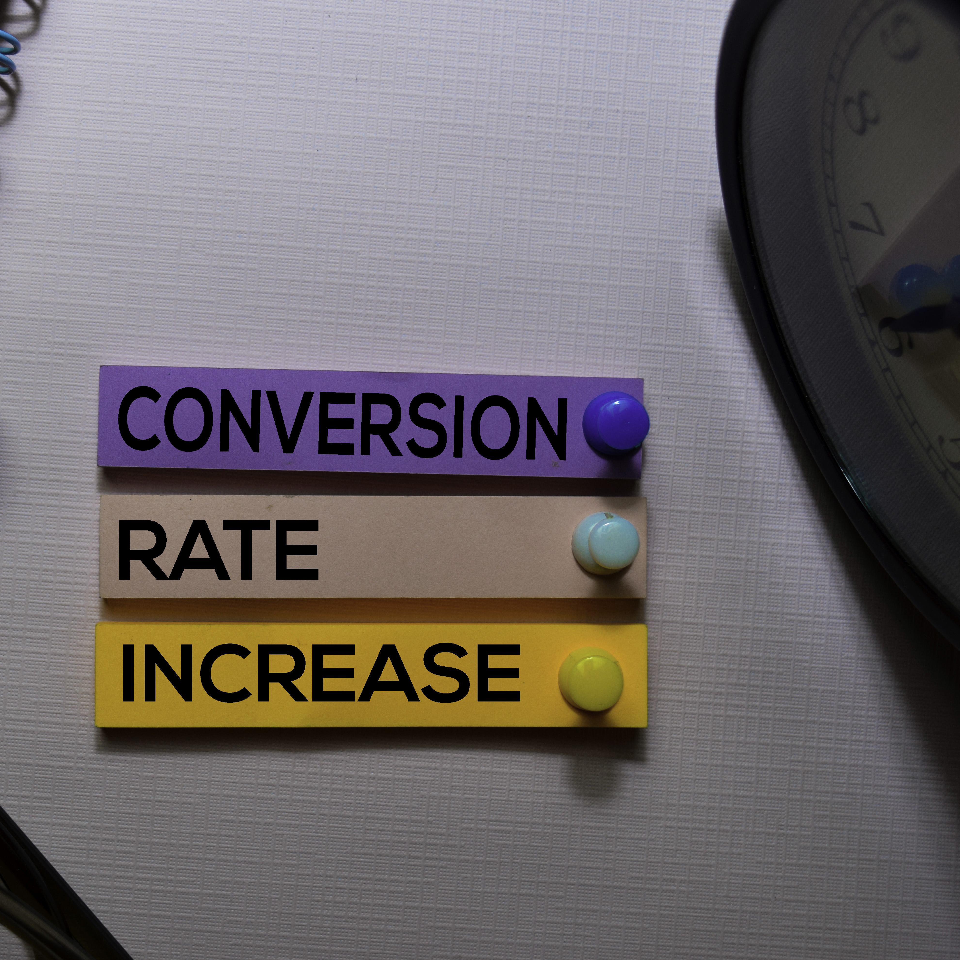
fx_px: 2071
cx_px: 266
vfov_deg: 26.1
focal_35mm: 66
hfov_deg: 25.8
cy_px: 476
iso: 200
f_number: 6.3
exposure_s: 1/40
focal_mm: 34
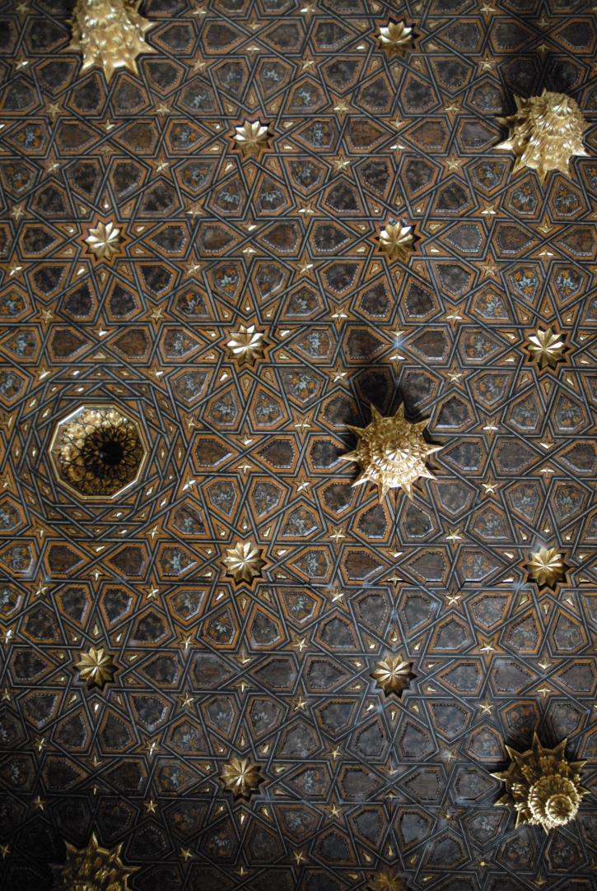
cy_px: 446
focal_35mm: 27
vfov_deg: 67.3
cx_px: 298
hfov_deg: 48.1
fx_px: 670
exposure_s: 1/45
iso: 1600
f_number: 3.5
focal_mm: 18
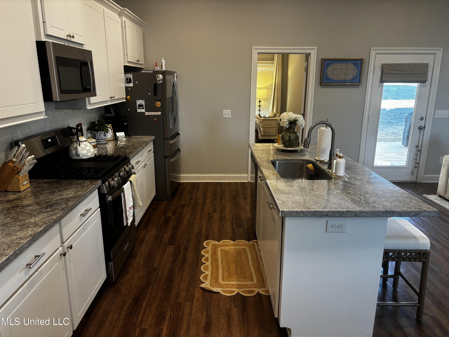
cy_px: 168
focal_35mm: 26
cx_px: 224
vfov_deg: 53.1
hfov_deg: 67.3
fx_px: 337
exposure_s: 1/60
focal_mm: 5.96
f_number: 1.6
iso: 125
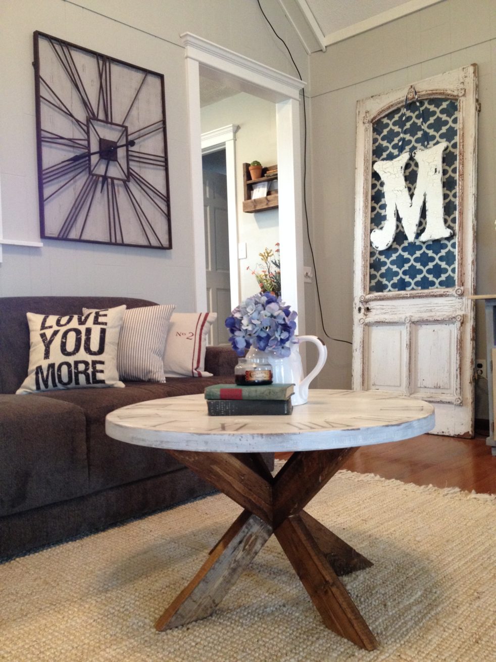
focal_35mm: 35
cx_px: 248
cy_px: 331
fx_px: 669
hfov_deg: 40.7
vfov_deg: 52.6
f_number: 2.4
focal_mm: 4.28
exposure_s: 1/20
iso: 200
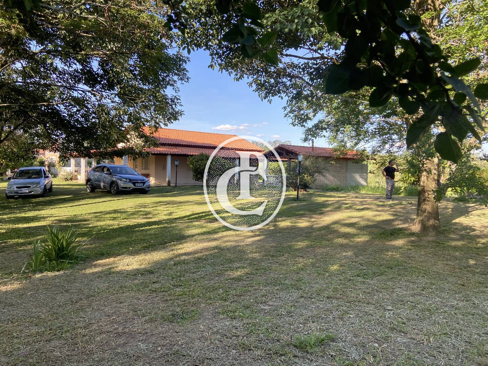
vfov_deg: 53.1
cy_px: 183
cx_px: 244
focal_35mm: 26
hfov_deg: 67.3
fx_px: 367
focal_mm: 4.25
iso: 32
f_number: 1.8
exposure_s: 1/408
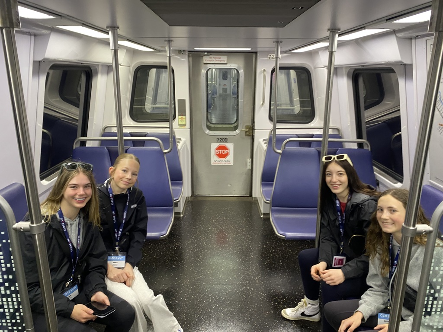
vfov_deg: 53.1
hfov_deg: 67.3
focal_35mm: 26
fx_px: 333
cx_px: 222
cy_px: 166
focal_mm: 4.25
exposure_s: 1/60
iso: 250
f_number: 1.8
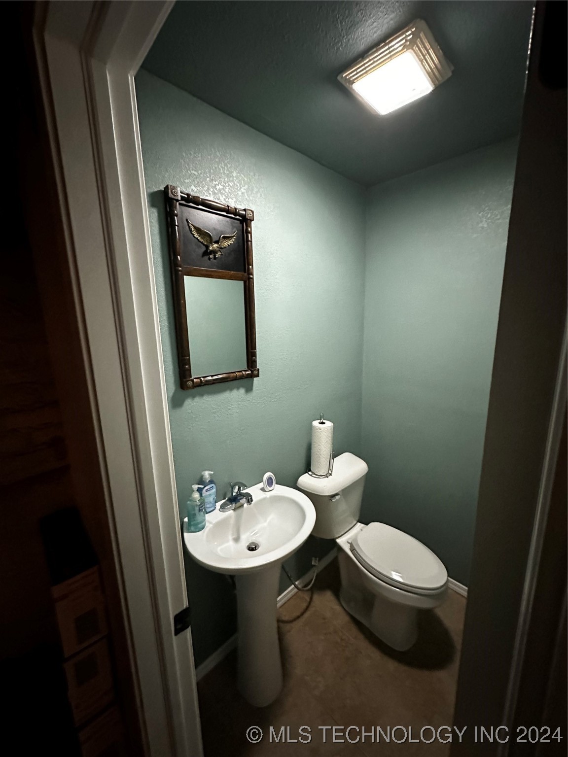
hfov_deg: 85.7
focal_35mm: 14
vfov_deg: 102.1
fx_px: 306
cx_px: 284
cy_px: 378
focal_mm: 2.22
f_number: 2.2
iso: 1000
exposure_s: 1/60
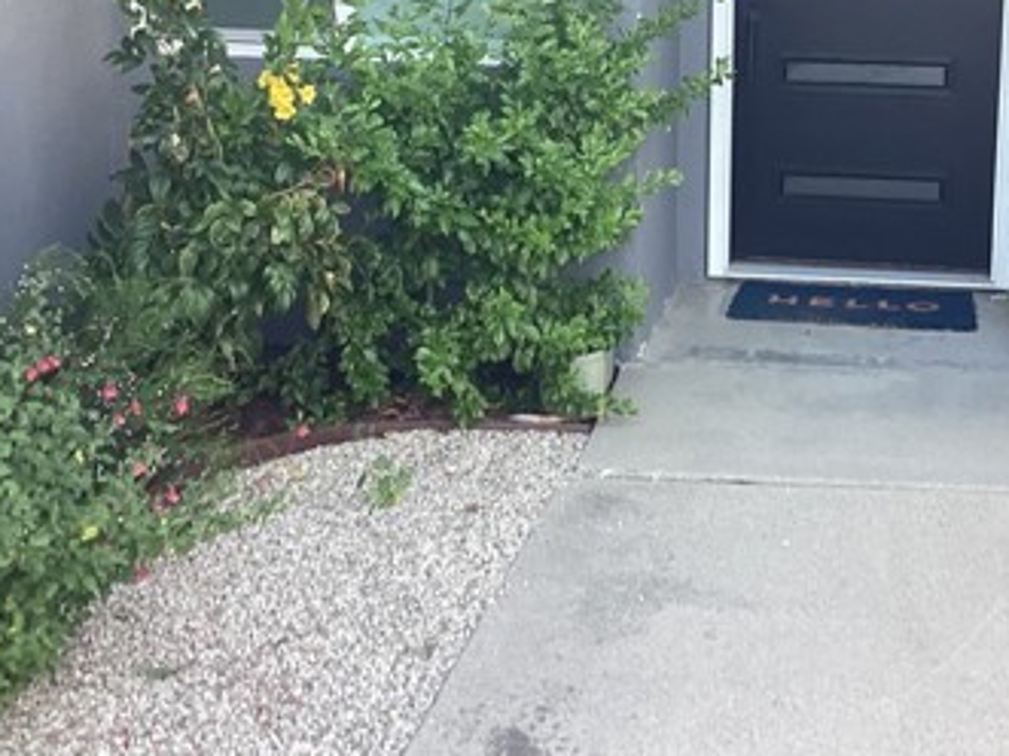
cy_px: 159
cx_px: 744
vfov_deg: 24.0
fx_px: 1748
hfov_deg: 31.7
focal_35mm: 60
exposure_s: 1/60
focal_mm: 3.3
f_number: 2.4
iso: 50
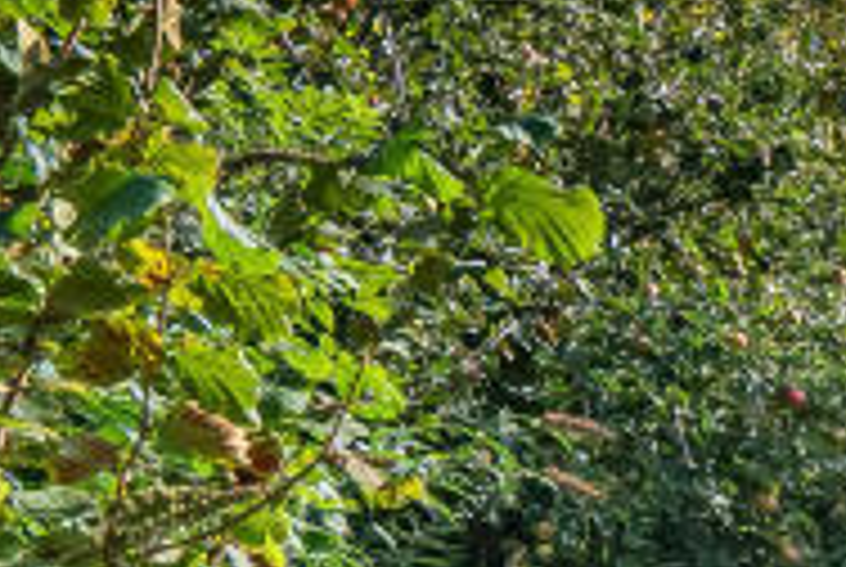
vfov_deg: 14.7
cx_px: 1818
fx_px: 2048
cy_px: 848
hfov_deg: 16.2
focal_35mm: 87
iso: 400
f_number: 7.1
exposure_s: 1/4000
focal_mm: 16
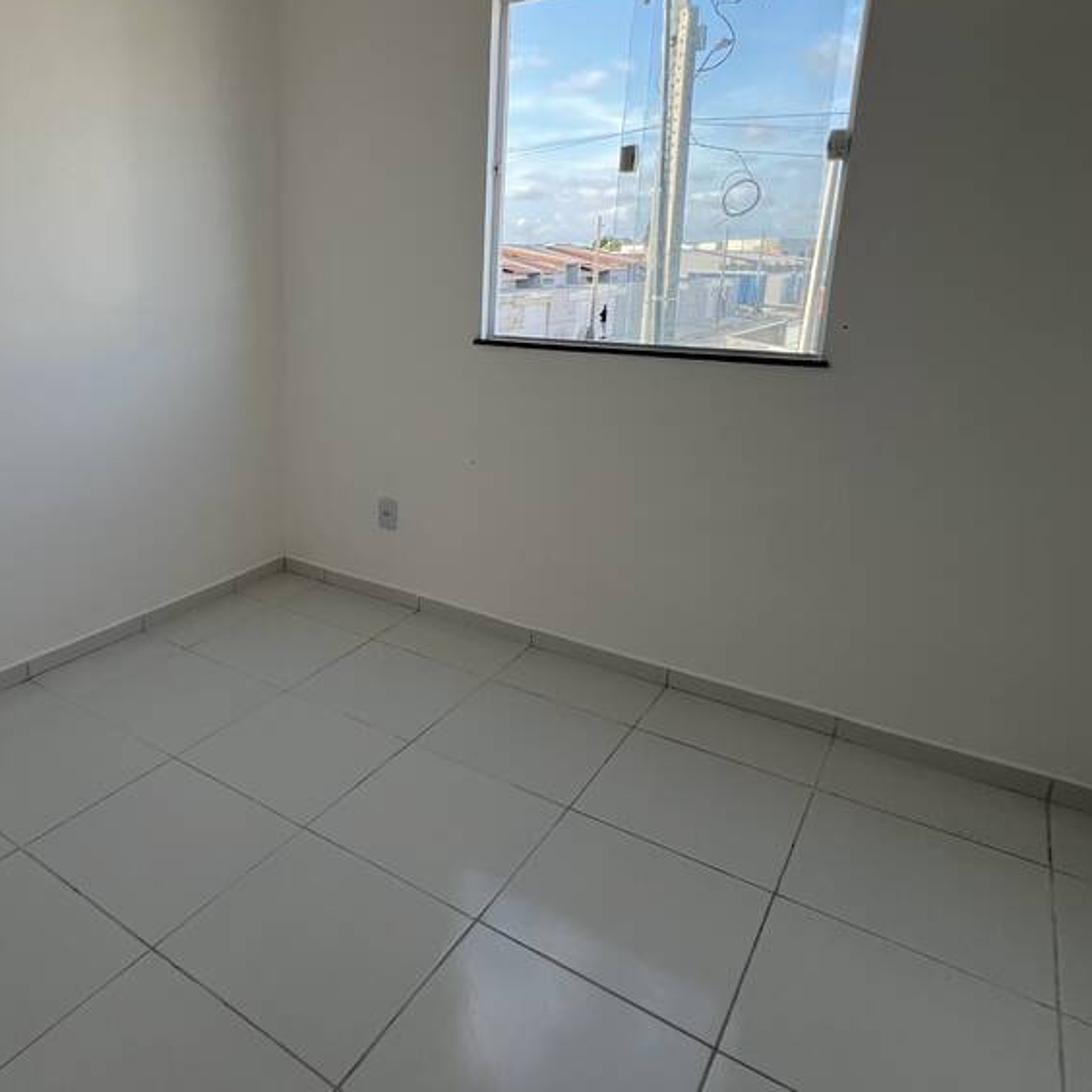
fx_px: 785
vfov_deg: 69.2
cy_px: 465
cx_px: 333
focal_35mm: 22
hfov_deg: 67.0
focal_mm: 1.57
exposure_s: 1/166
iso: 32
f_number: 1.8
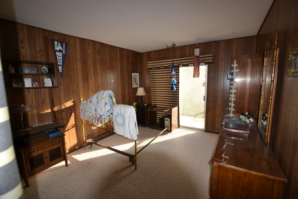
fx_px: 124
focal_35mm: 15
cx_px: 149
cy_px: 100
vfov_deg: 77.3
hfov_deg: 100.4
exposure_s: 1/125
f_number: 4
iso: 200
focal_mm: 10
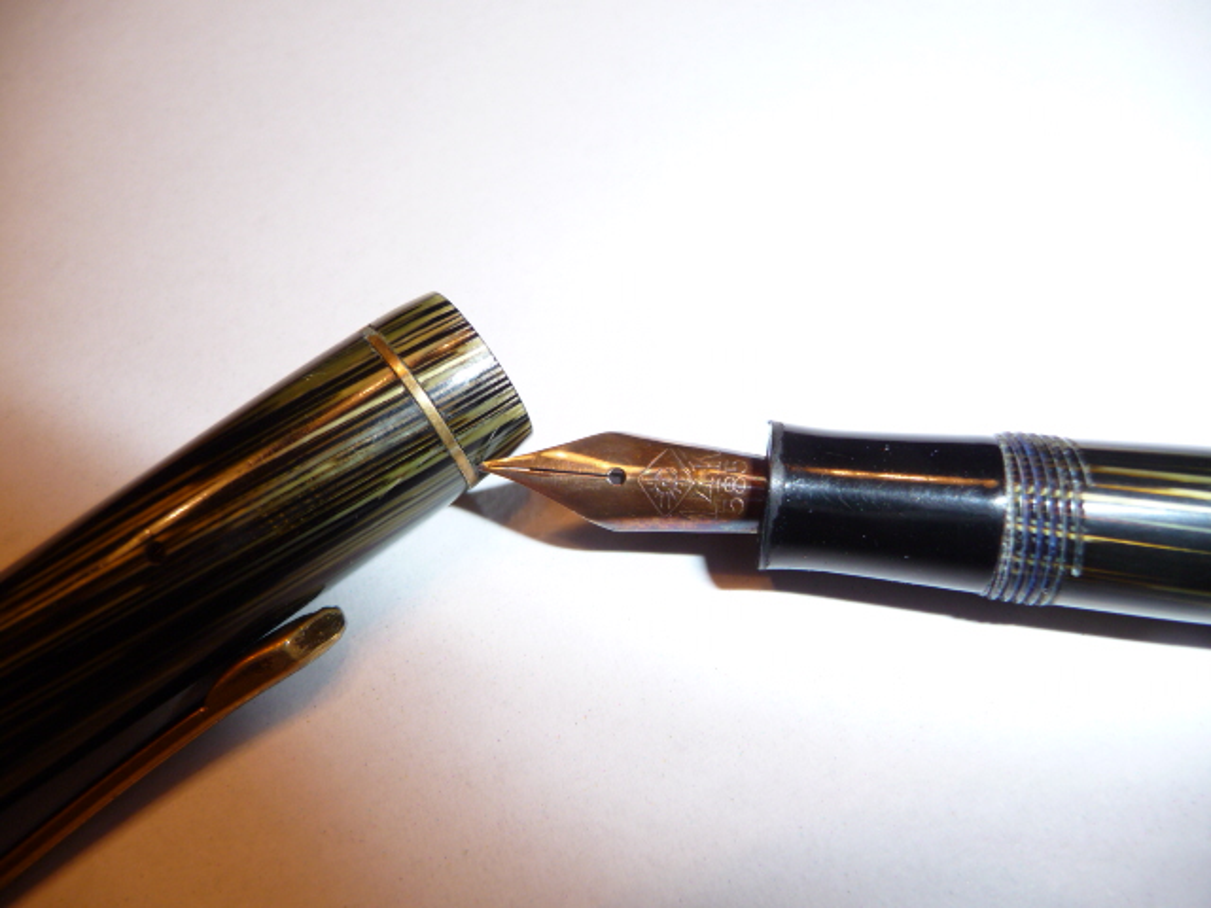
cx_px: 606
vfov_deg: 49.7
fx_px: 980
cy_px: 454
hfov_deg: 63.4
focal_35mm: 28
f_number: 3.3
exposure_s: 1/30
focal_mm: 4.7
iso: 100
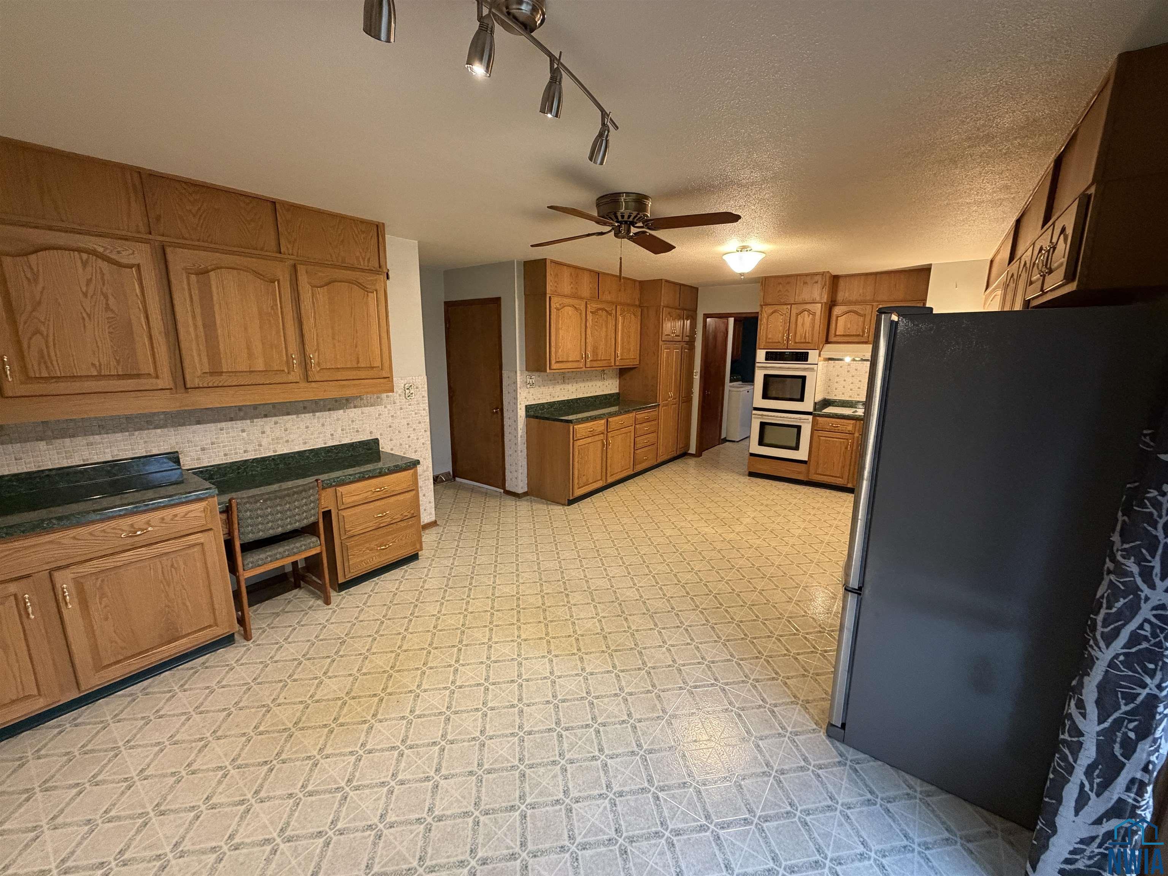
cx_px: 584
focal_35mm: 14
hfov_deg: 102.1
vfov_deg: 85.7
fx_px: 472
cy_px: 438
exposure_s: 1/60
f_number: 2.2
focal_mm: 2.22
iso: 500
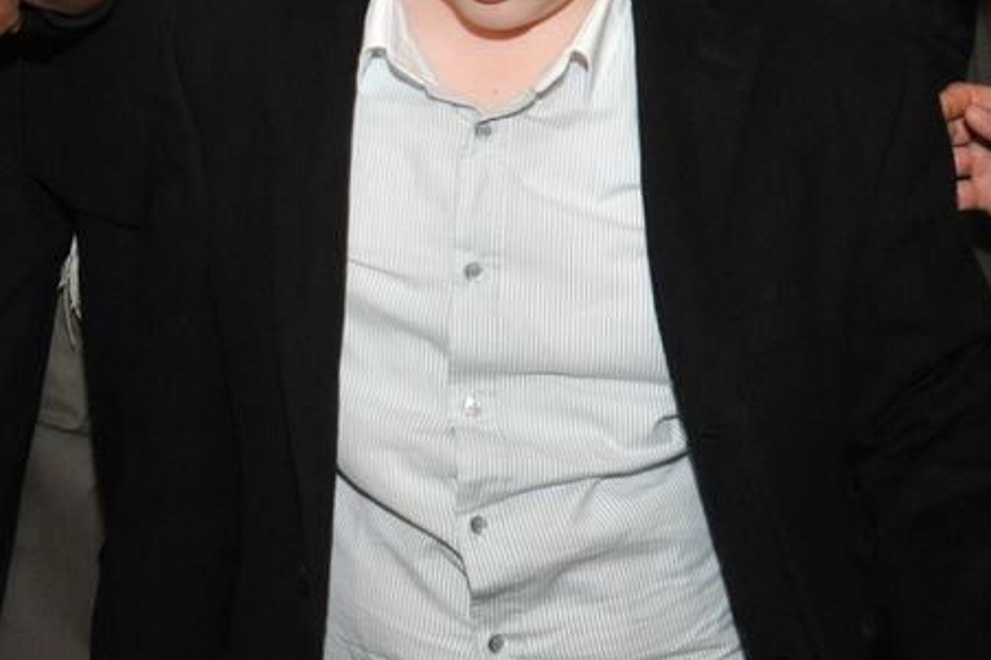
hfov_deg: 20.6
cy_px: -186
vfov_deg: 13.7
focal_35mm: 96
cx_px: 26
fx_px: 2642
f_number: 5.6
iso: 2500
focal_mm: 31
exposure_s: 1/80
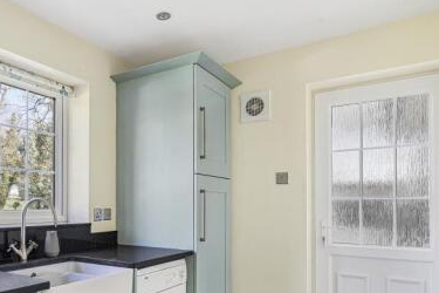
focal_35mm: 28
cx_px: 133
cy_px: 215
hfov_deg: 63.2
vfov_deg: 45.0
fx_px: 341
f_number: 9
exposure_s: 1/5
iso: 320
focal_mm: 16
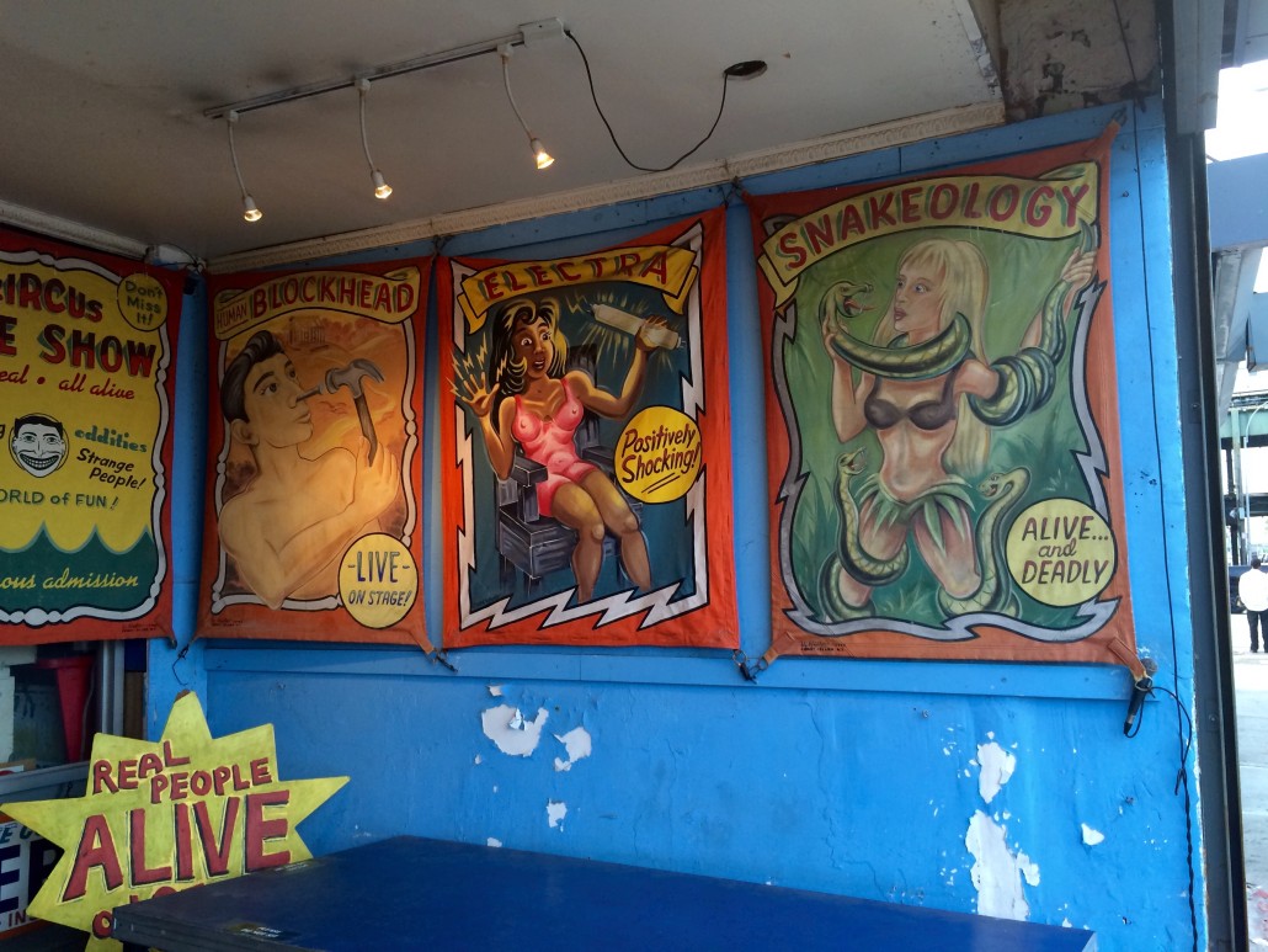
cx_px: 634
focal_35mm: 29
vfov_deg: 48.2
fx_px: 1063
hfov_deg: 61.6
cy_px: 476
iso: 40
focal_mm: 4.15
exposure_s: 1/40
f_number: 2.2
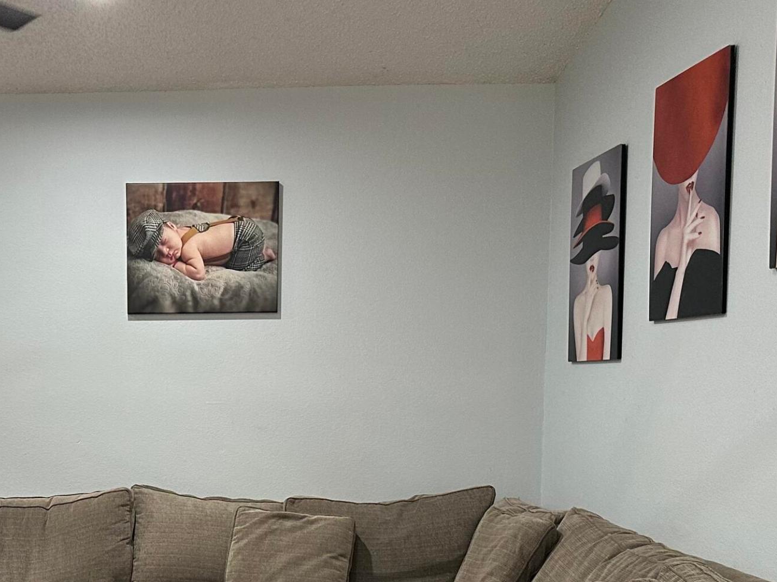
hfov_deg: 35.0
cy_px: 526
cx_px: 150
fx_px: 1190
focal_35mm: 53
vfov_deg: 26.6
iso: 250
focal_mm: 6.86
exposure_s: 1/60
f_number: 1.78
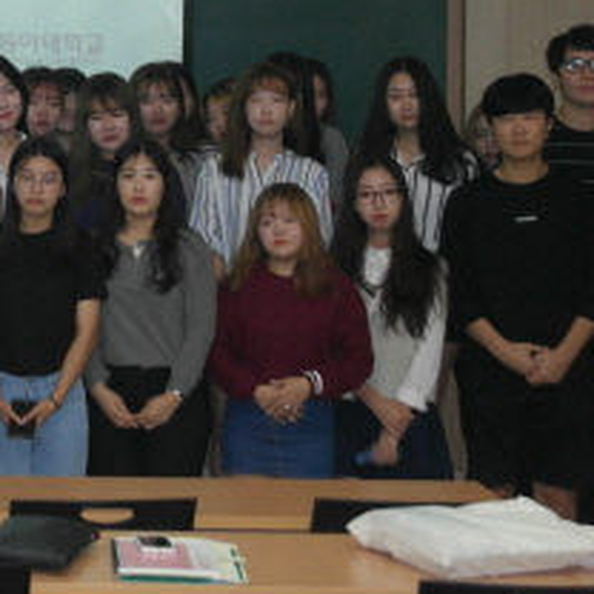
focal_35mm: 128
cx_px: -297
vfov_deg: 13.5
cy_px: 31
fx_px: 2485
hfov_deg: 12.9
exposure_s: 1/60
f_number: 4.5
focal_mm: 32
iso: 400
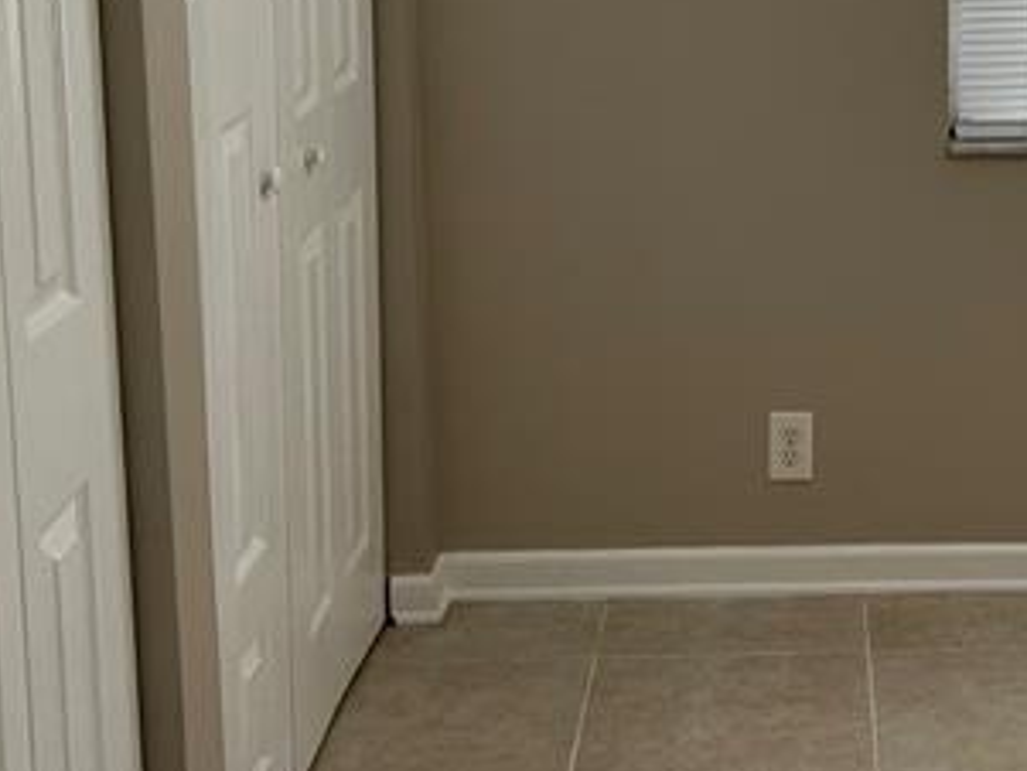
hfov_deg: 27.4
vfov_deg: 20.5
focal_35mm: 69
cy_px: -38
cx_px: 880
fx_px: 2048
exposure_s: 1/120
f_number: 1.5
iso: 100
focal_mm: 5.7
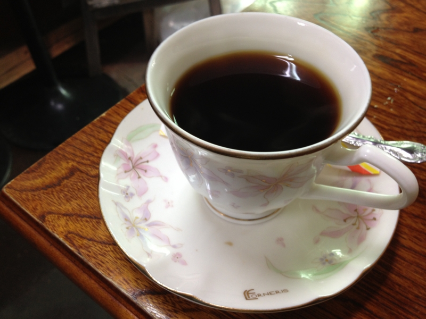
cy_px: 160
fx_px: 431
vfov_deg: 40.7
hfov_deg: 52.6
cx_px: 213
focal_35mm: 35
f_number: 2.4
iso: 64
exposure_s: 1/20
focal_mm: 4.28
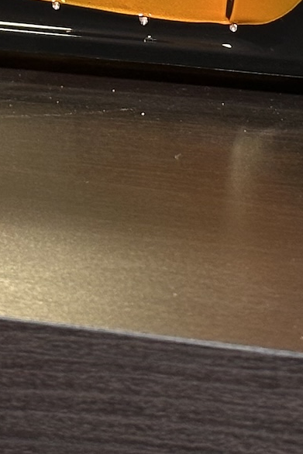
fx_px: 2687
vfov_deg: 9.4
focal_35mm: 213
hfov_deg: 6.5
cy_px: -206
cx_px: 153
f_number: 1.78
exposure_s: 1/100
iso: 80
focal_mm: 6.86
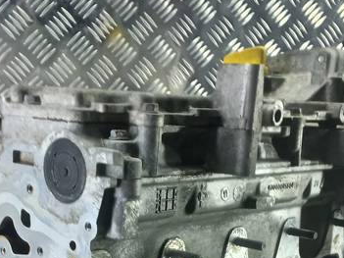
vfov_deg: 18.3
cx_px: 162
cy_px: 366
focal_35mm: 73
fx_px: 725
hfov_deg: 26.7
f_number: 1.8
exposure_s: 1/50
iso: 80
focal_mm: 4.6
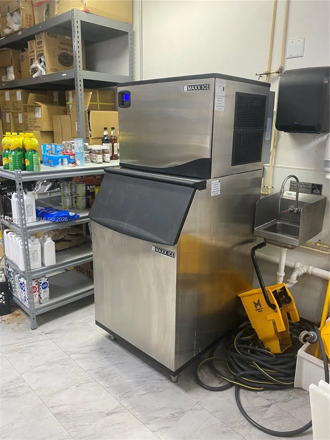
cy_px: 220
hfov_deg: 53.1
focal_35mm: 26
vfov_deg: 67.3
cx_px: 165
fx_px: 330
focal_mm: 4.25
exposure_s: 1/40
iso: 160
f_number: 1.8
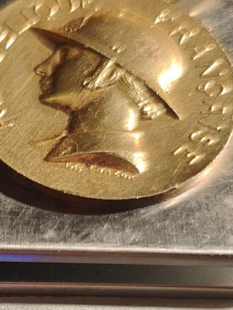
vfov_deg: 20.5
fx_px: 834
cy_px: 302
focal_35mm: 93
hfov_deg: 14.8
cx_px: -118
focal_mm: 6.06
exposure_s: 1/148
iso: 250
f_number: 1.6
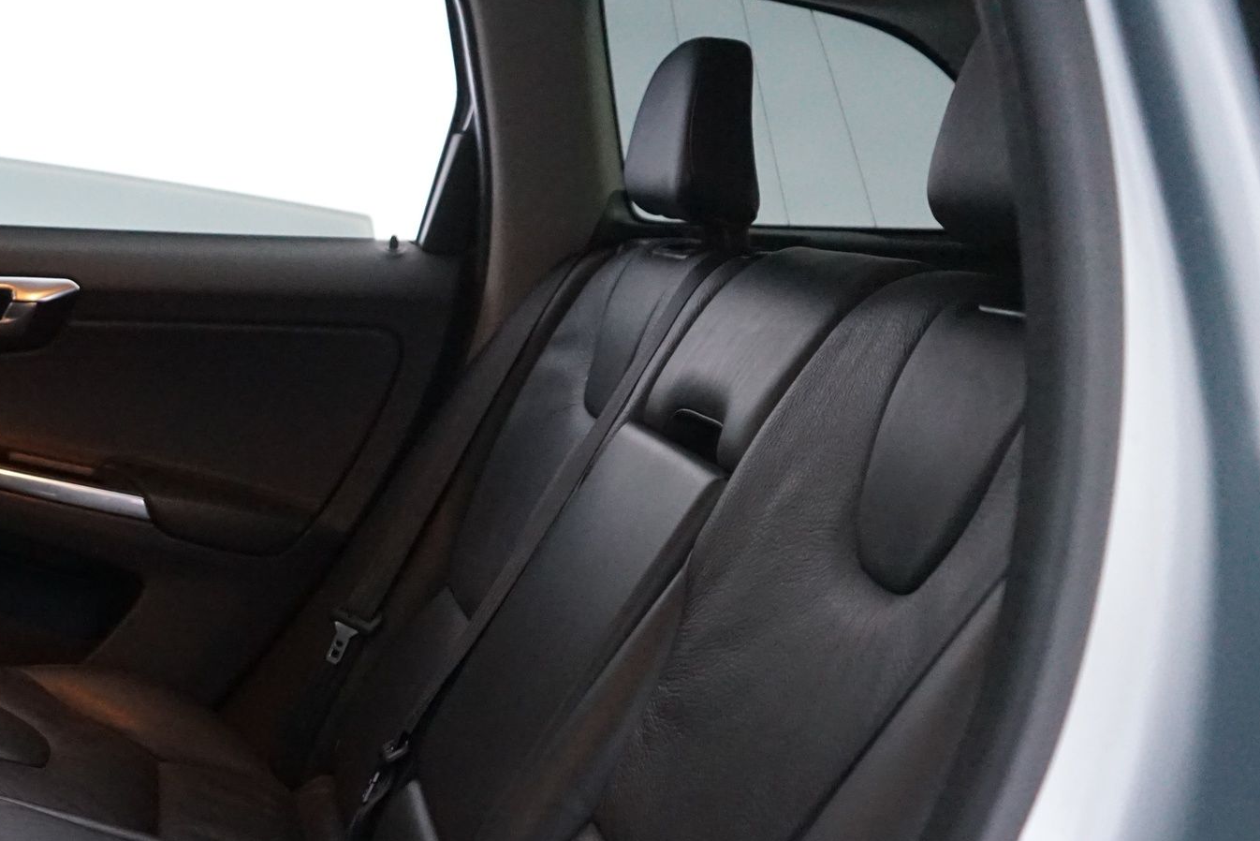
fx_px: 1820
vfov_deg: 25.1
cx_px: 227
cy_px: 777
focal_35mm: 52
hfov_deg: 36.7
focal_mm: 28
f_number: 3.5
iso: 6400
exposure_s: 1/80
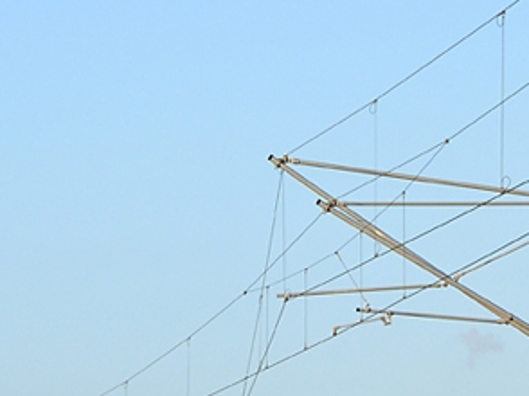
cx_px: 88
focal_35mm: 291
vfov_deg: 5.1
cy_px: 517
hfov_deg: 6.8
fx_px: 4443
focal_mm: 58
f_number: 6.3
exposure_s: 1/640
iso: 400
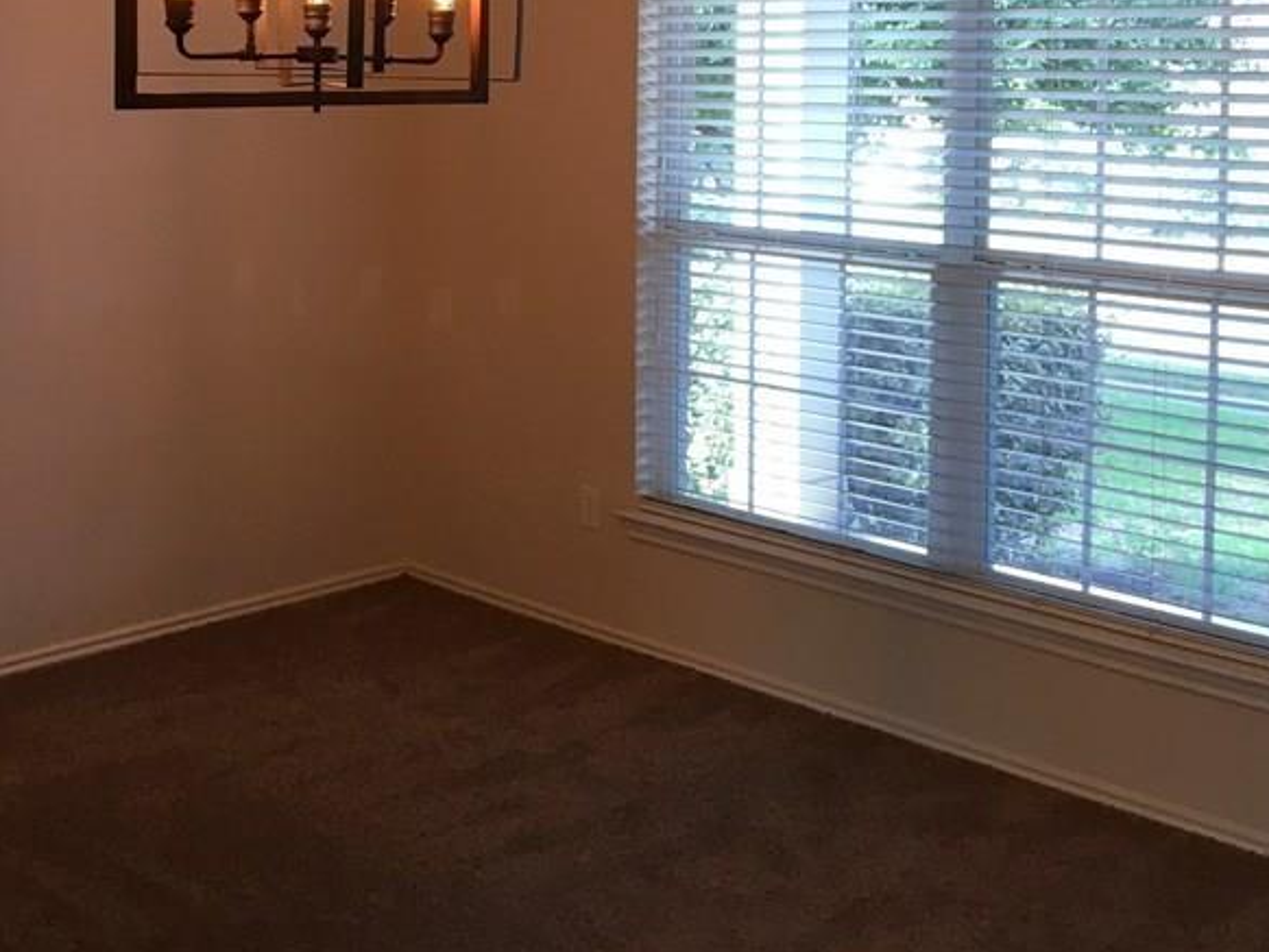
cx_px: 347
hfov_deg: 36.7
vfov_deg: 27.7
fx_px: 1870
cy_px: 122
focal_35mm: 51
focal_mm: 4.15
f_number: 2.2
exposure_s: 1/30
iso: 40
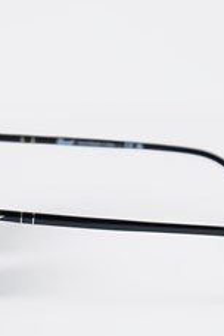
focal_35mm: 280
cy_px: 136
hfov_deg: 4.9
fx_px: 2613
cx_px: 118
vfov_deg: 7.4
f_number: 4.5
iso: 100
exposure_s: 1/125
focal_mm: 88
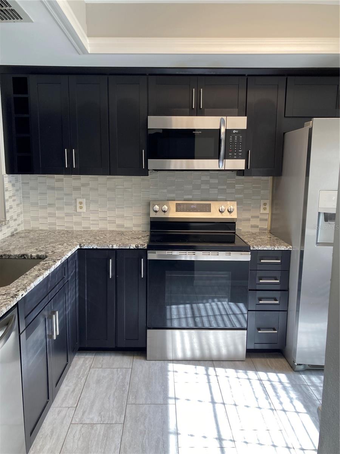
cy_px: 227
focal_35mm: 28
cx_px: 170
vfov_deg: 63.4
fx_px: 367
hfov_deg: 49.7
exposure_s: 1/120
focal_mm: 3.99
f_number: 1.8
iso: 64
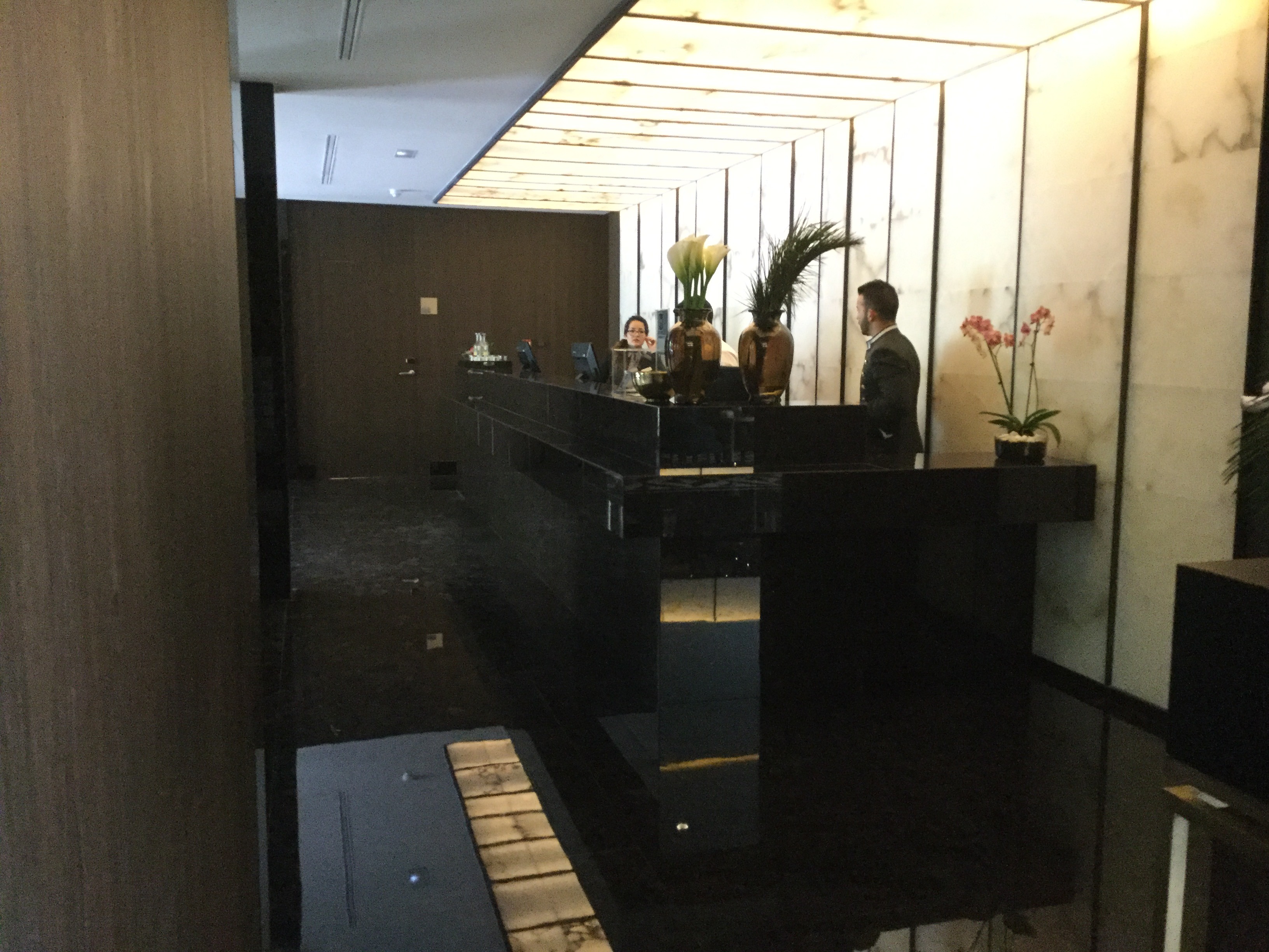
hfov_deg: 58.4
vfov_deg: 45.4
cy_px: 476
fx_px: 1136
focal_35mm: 31
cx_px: 634
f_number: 2.4
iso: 250
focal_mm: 3.3
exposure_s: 1/17
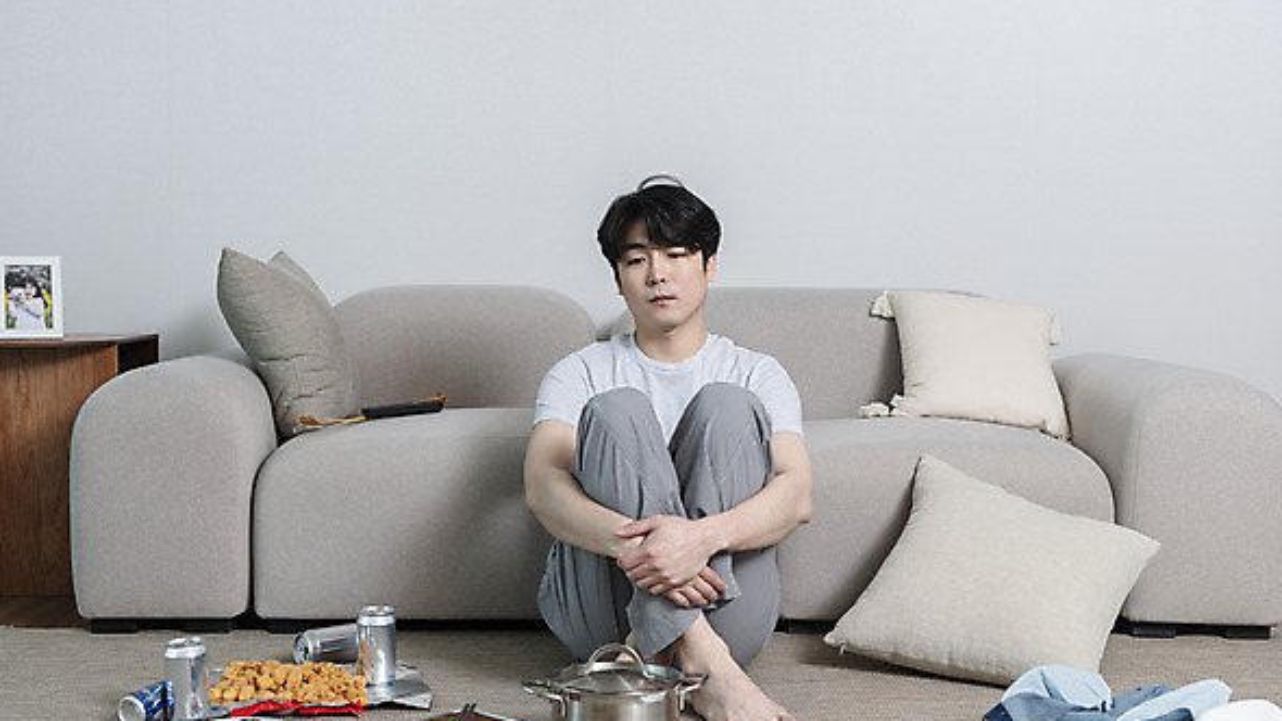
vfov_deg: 24.4
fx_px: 1666
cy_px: 343
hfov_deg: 42.1
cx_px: 648
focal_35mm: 49
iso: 250
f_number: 5
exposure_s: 1/125
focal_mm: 46
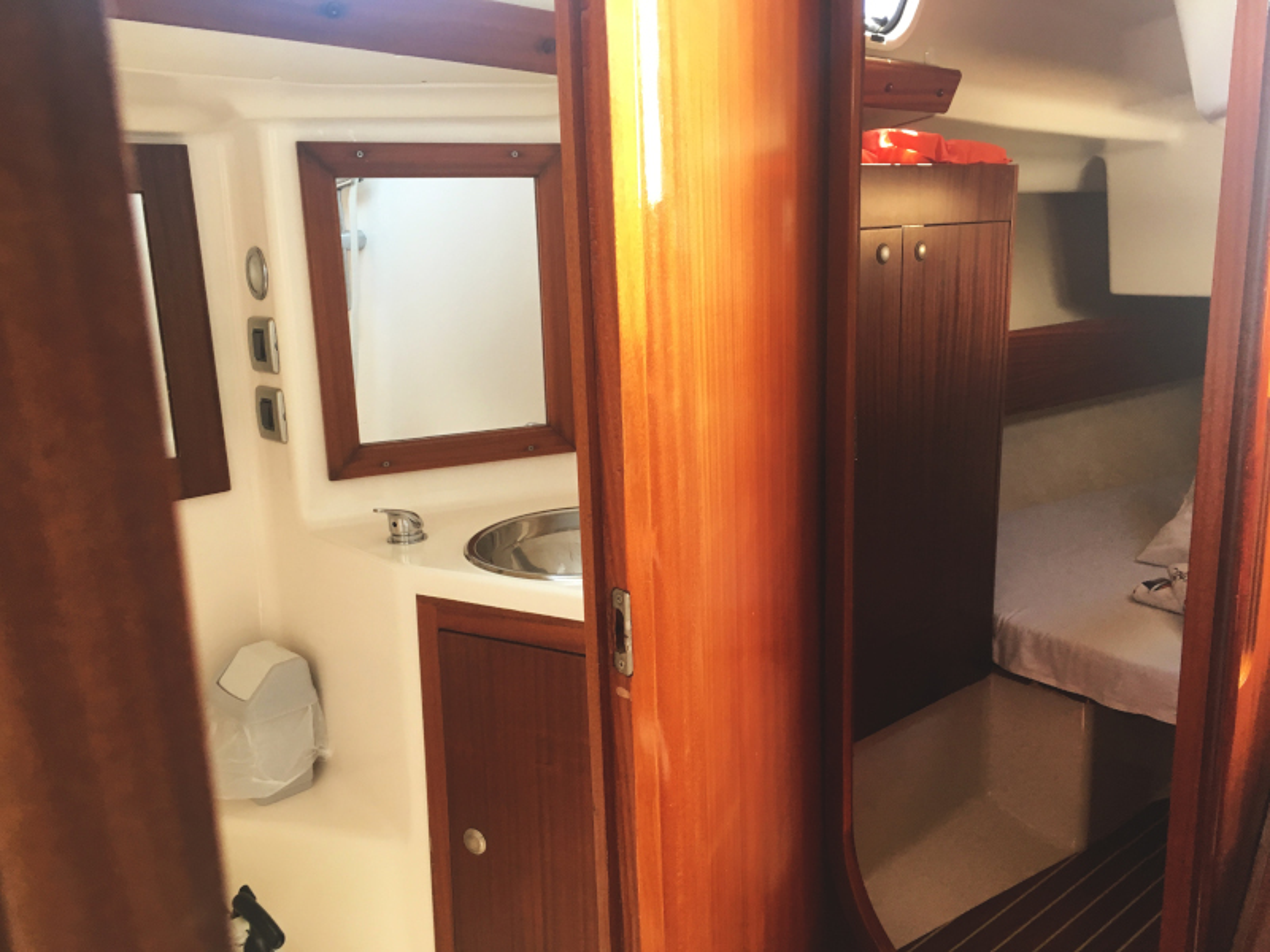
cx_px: 635
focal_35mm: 29
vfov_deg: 48.2
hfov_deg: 61.7
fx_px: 1064
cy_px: 476
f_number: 2.2
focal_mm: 4.15
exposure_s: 1/33
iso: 50
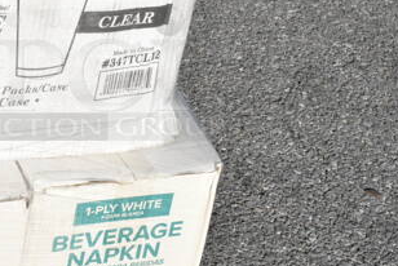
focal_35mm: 119
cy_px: 72
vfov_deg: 11.5
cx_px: 93
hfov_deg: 17.1
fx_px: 1317
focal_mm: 40
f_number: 20
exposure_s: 1/2500
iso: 6400
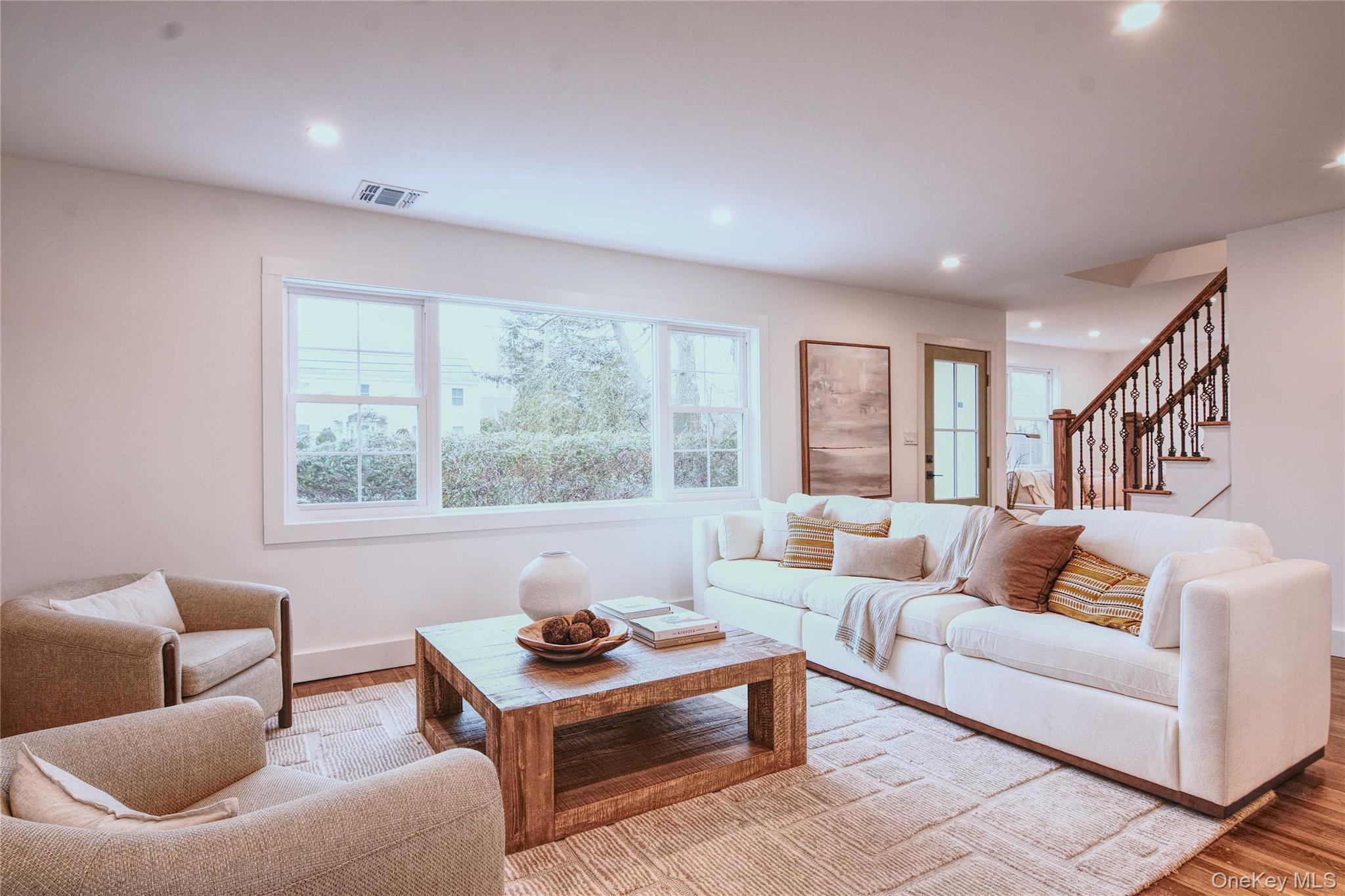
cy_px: 448
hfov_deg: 85.4
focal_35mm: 20
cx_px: 672
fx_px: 728
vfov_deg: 63.2
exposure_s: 1/10
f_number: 9
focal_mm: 13
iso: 320
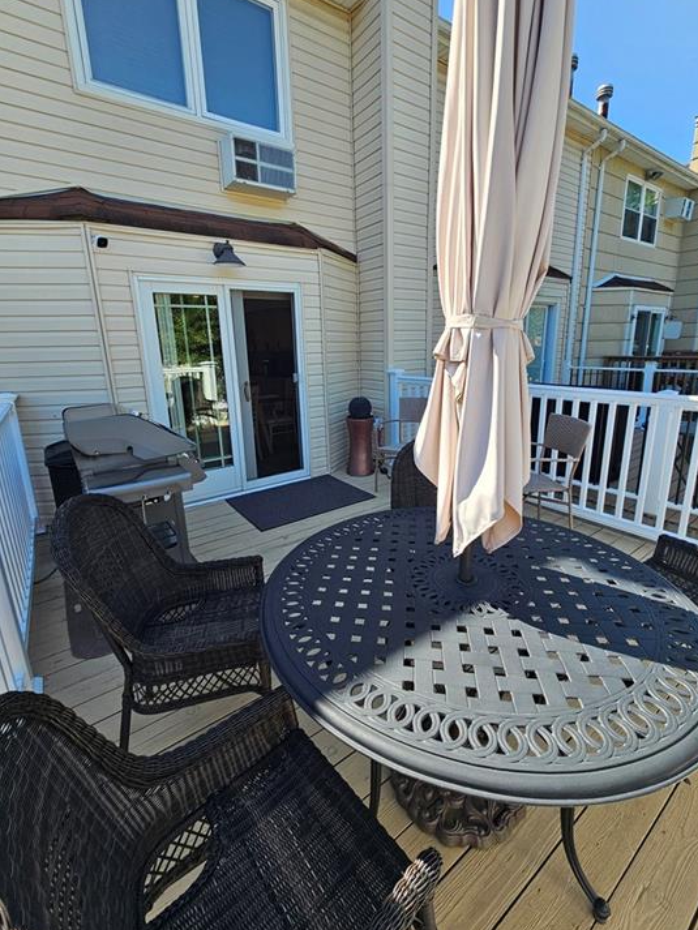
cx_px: 352
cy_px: 443
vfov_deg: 102.0
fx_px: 376
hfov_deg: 85.7
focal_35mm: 14
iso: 50
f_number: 2.2
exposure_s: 1/599
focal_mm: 2.2
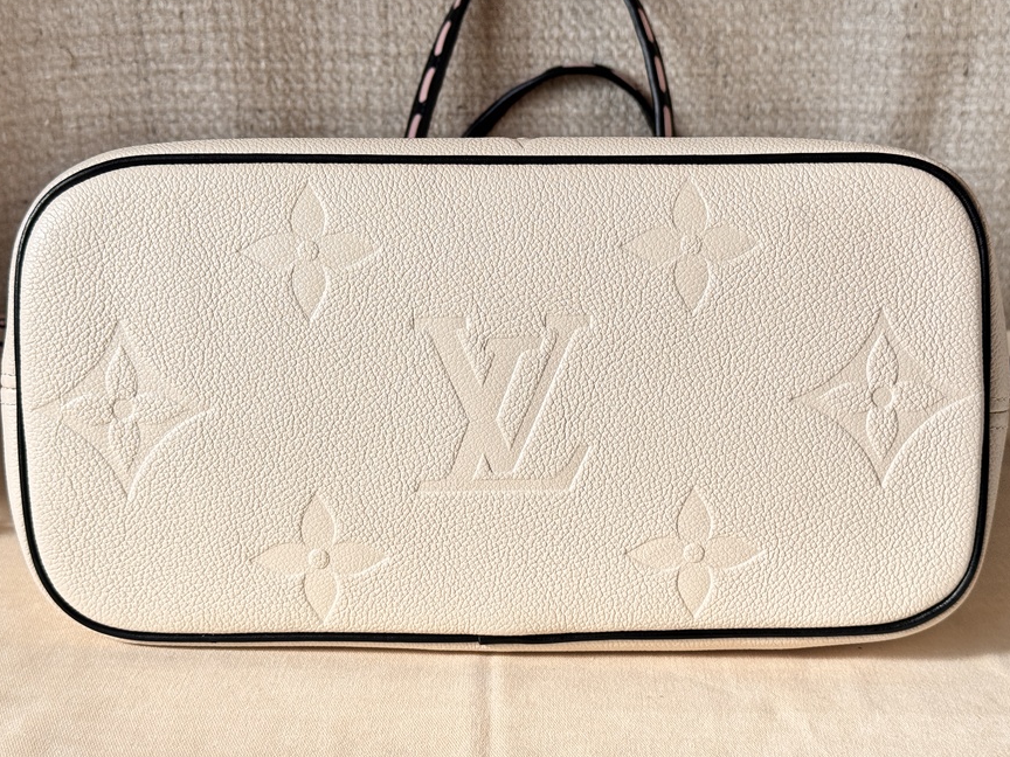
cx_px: 540
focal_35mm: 56
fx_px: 1634
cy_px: 389
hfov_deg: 34.3
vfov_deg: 26.1
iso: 64
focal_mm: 6.76
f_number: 1.78
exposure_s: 1/609
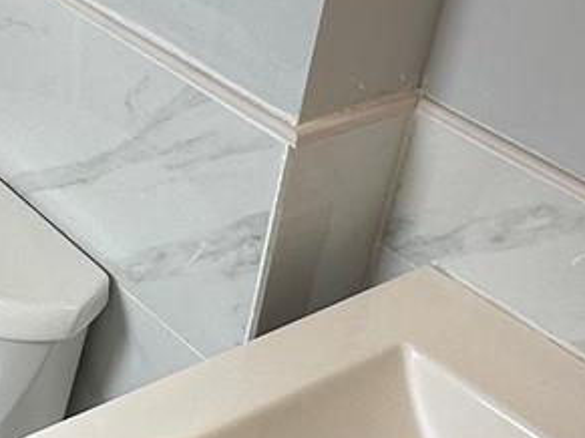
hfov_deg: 23.2
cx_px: -117
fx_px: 1301
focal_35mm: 77
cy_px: 121
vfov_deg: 19.0
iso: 40
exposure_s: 1/178
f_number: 2.2
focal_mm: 2.22
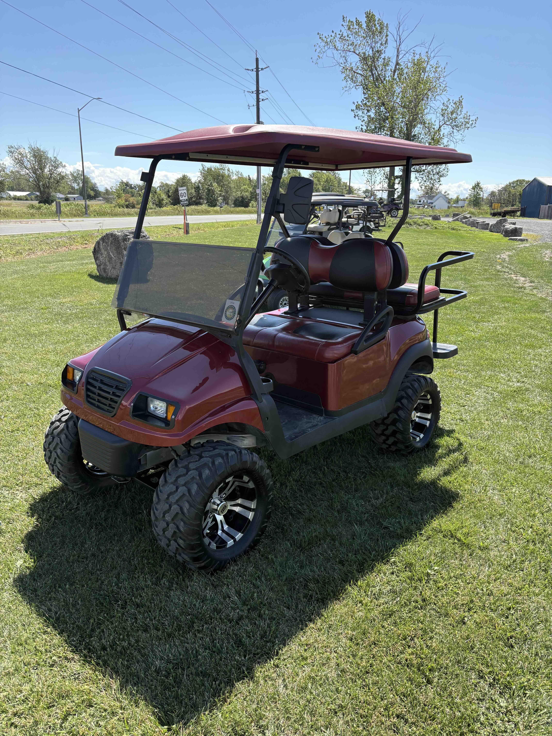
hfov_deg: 53.1
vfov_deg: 67.3
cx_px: 276
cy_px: 368
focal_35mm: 26
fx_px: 553
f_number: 1.6
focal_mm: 5.96
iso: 64
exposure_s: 1/2075
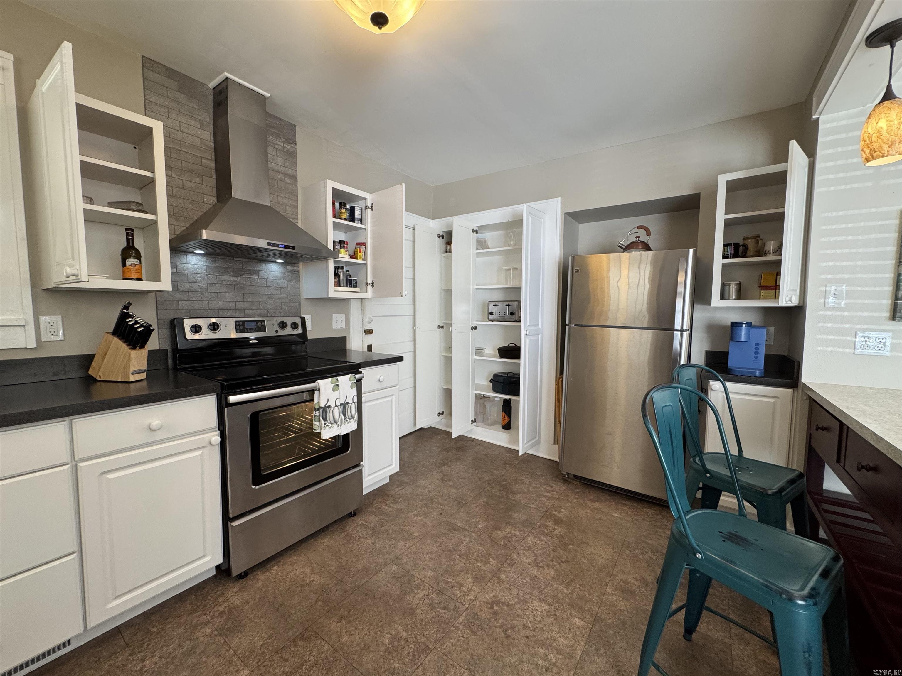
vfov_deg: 85.7
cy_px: 338
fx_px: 365
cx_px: 451
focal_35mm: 14
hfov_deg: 102.1
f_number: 2.2
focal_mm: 2.22
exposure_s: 1/120
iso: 200
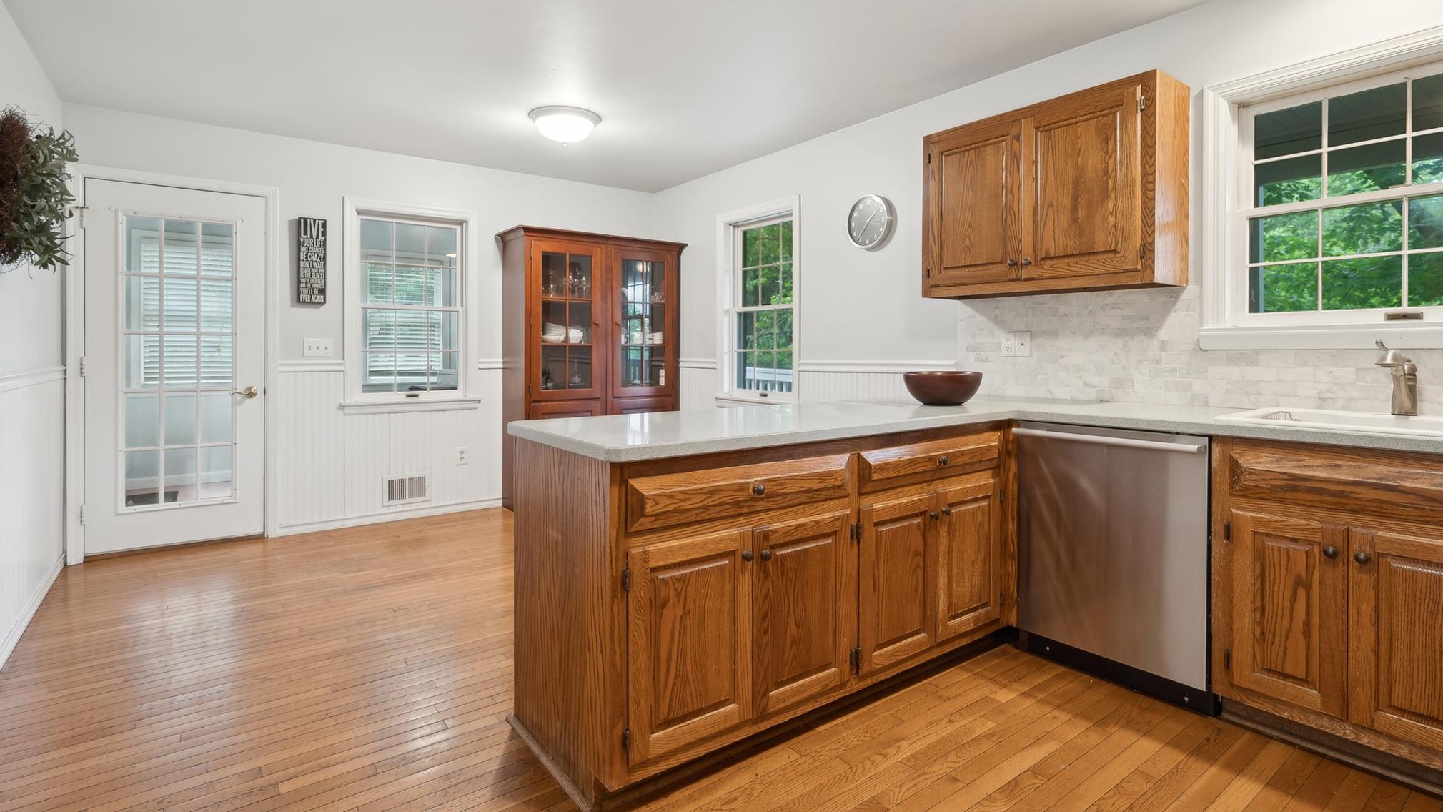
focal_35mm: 17
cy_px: 371
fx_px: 651
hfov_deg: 95.9
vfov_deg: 63.8
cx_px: 714
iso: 200
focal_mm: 16
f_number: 8
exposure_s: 1/3.33
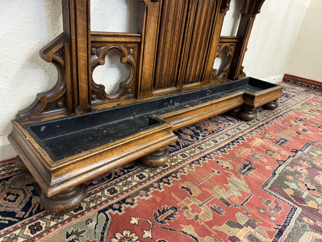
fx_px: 223
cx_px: 161
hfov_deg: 71.6
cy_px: 121
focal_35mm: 24
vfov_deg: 56.8
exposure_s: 1/50
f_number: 1.78
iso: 500
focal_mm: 6.76
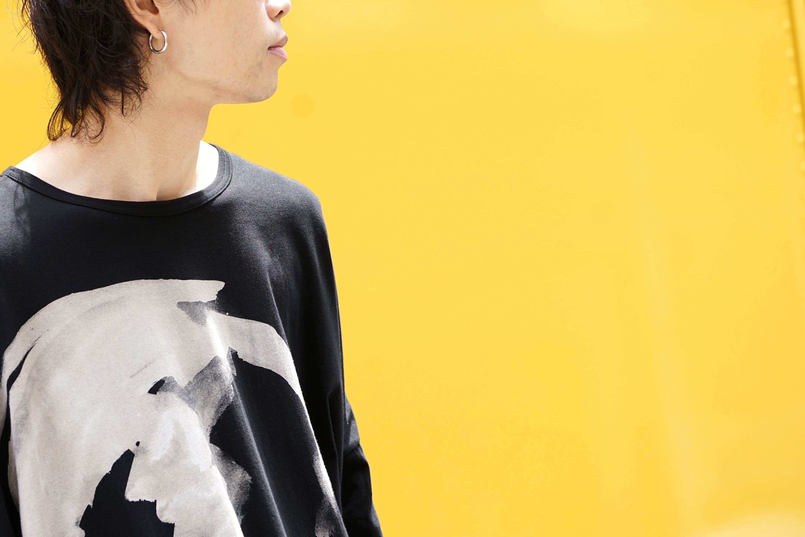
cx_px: 253
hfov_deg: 16.1
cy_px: 224
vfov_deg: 10.8
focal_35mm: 127
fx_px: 2840
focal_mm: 90
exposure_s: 1/500
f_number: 4
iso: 400
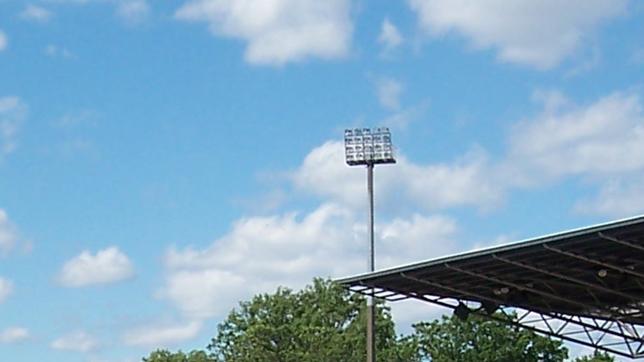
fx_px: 1929
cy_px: 516
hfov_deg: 18.7
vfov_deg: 10.4
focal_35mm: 113
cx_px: 117
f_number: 4
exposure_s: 1/1000
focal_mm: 5.5
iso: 80
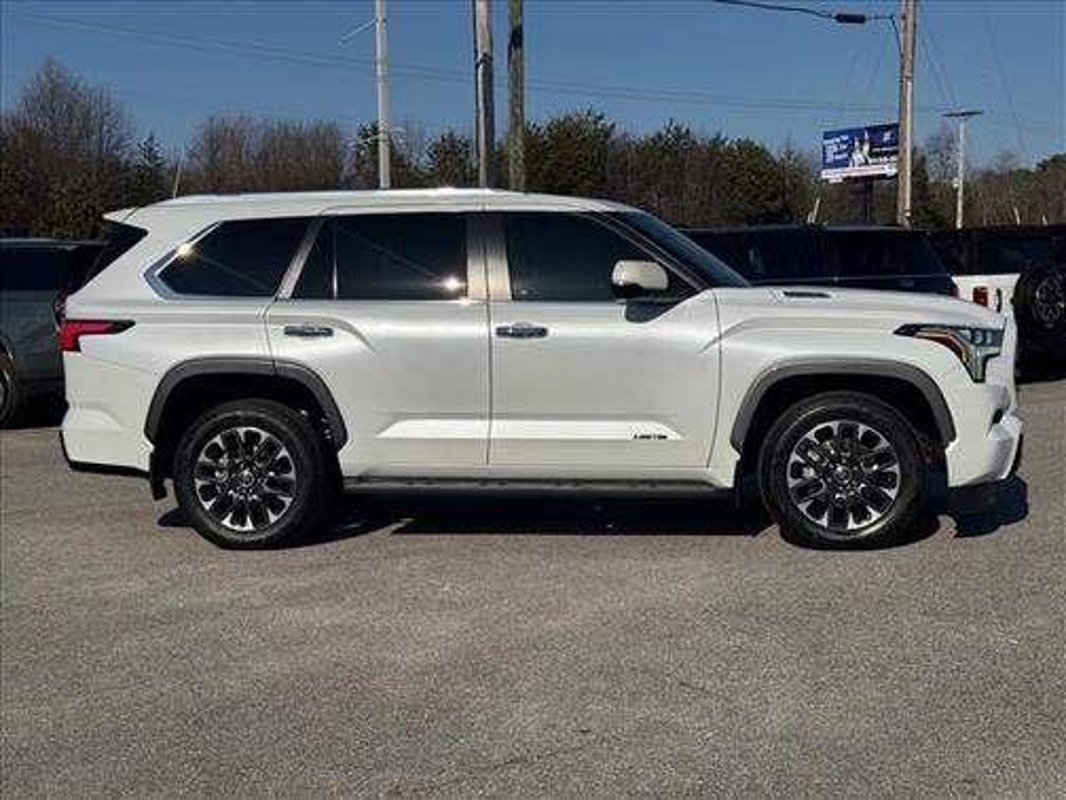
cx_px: 533
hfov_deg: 39.7
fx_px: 1478
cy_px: 400
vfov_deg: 30.3
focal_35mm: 48
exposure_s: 1/15385
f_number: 1.78
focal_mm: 6.76
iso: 64
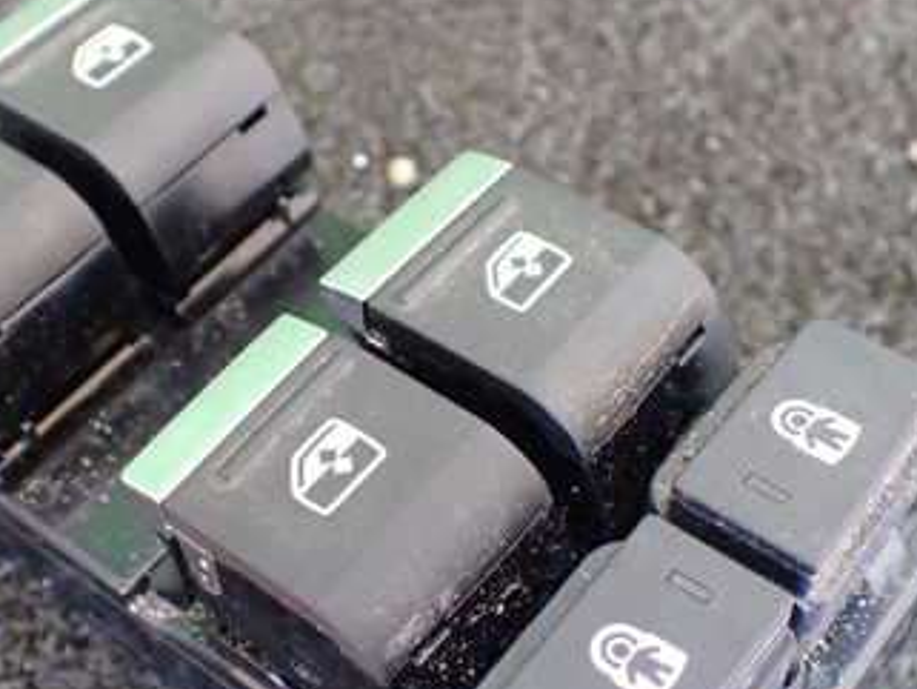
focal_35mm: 56
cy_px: 460
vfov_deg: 26.0
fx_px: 1484
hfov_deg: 34.1
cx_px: 329
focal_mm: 5.4
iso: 800
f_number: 2.3
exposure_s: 1/40
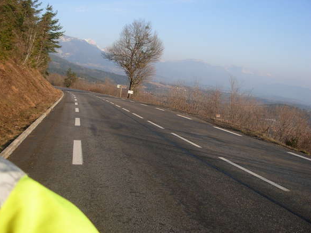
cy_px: 115
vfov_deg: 36.8
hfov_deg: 47.9
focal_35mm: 39
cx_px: 154
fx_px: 350
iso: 79
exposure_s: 1/645
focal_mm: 6.3
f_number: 2.9
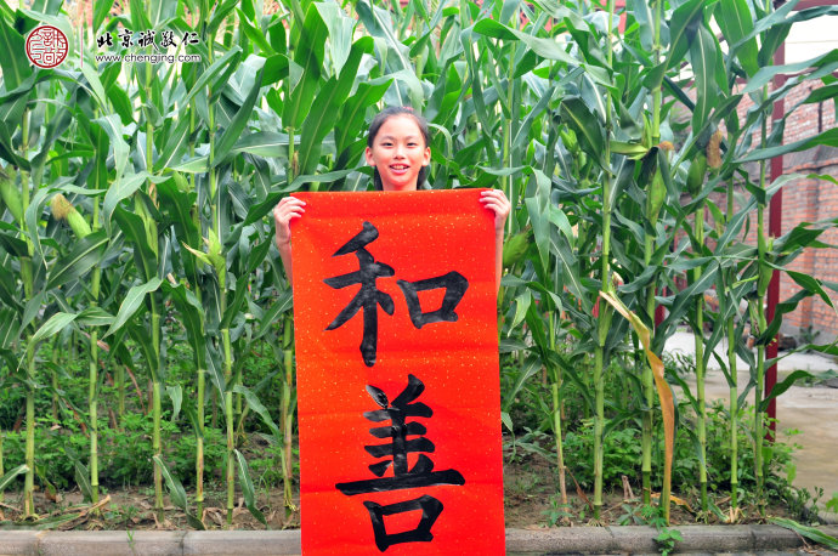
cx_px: 419
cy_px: 278
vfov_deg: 34.1
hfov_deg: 49.6
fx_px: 907
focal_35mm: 39
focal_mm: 26
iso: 200
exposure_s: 1/80
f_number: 4.5
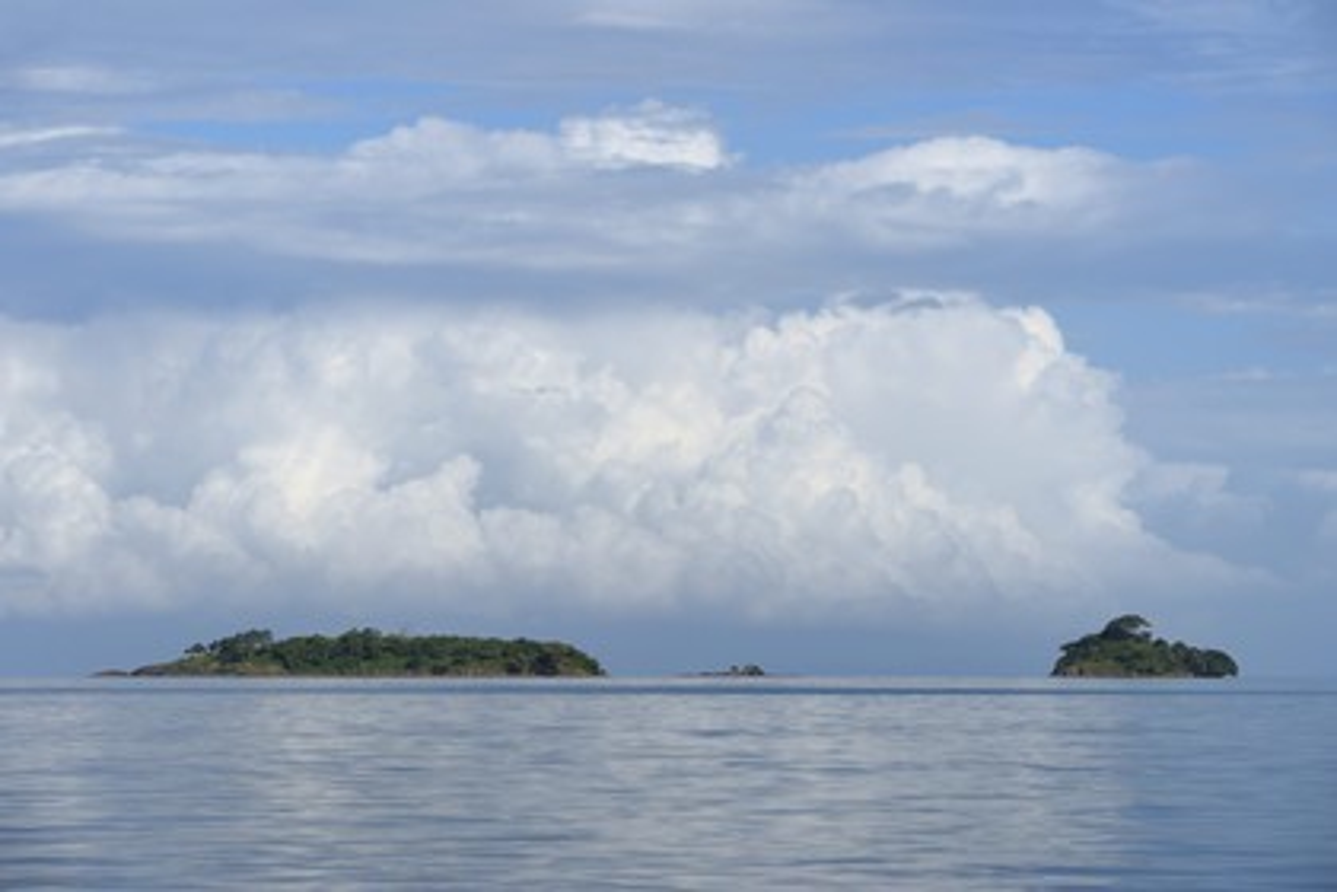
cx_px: 668
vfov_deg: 9.8
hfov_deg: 14.7
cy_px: 446
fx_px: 5199
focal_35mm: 140
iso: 100
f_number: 8
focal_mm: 140
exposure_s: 1/500
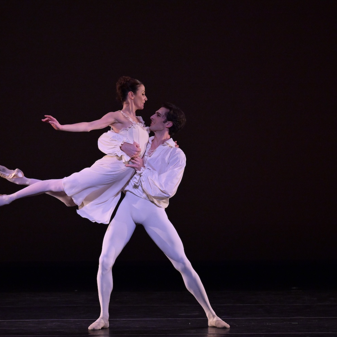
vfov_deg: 3.7
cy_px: 169
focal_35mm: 473
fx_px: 5210
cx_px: 136
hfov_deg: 3.7
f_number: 4
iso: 4000
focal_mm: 370
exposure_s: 1/400
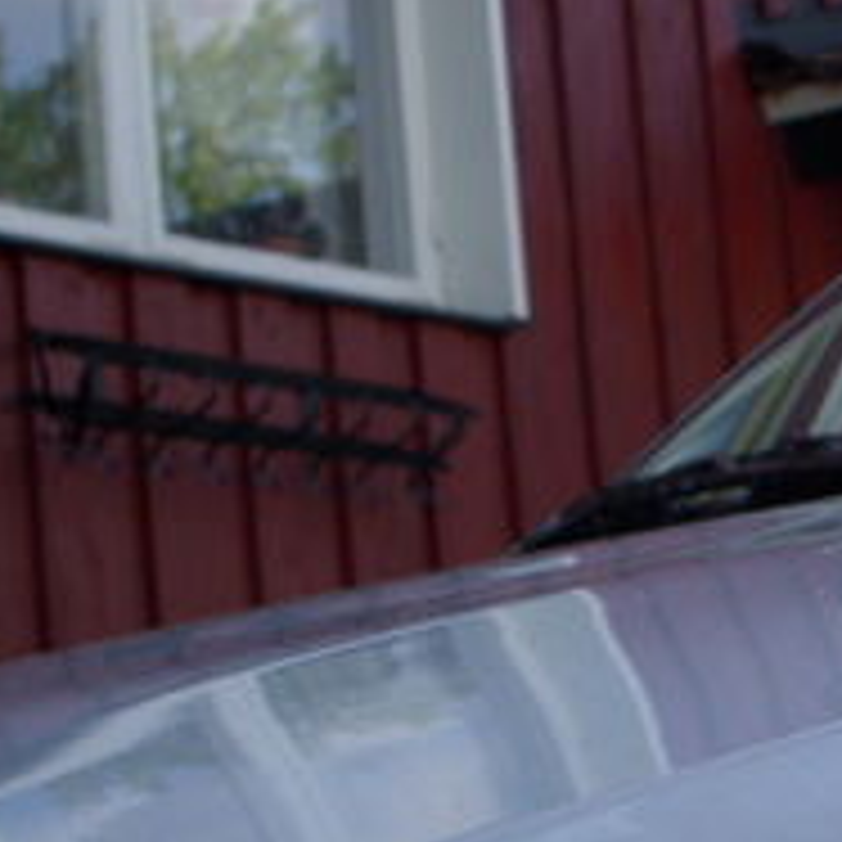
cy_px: 558
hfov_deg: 14.3
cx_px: 1184
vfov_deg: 15.1
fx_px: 3165
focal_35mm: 115
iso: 100
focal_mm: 6.3
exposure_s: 1/250
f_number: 3.3
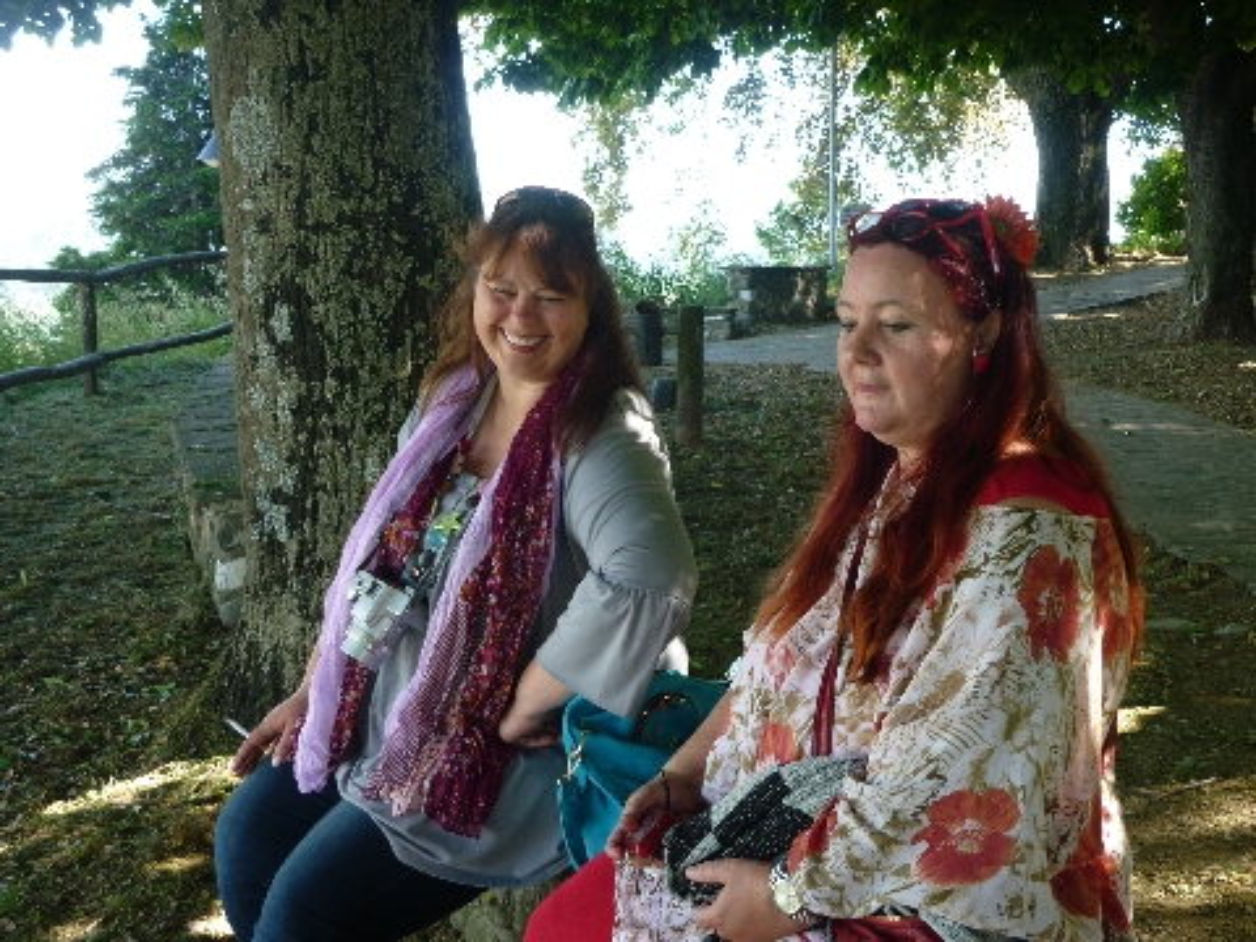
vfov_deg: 28.0
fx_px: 1887
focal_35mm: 52
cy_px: 471
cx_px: 628
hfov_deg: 36.8
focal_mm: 8.6
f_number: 3.3
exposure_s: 1/60
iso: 80
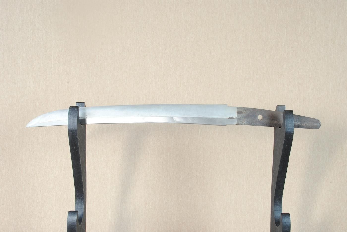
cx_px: 174
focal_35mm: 46
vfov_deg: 29.0
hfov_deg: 42.3
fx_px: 449
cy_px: 116
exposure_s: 1/2
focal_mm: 31
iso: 400
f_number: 11
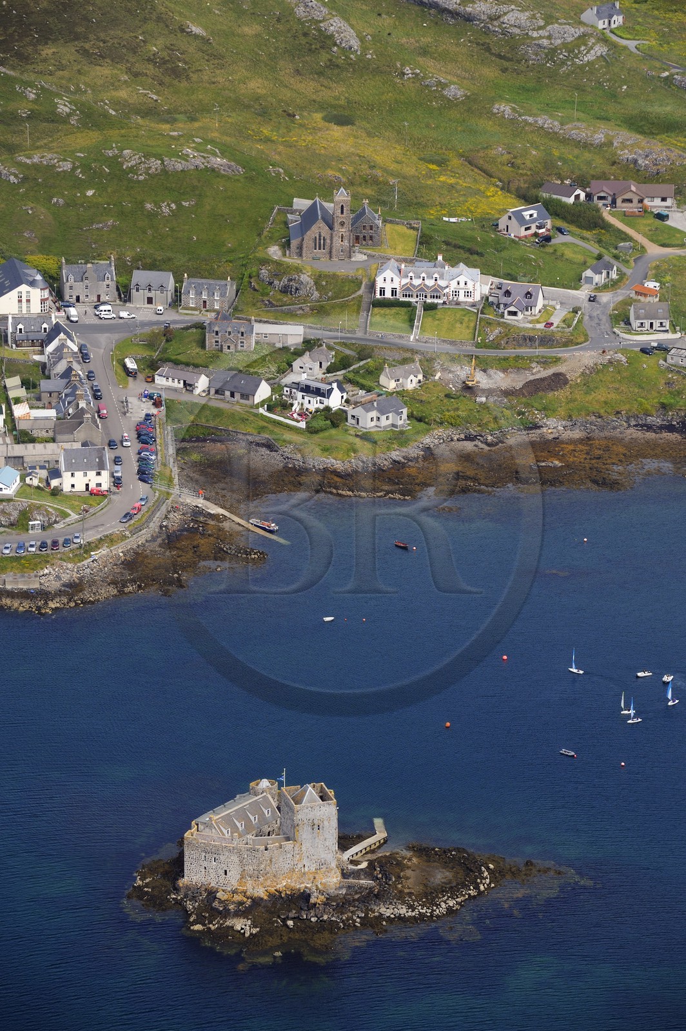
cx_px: 343
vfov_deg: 13.3
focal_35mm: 155
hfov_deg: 8.8
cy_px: 516
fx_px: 4438
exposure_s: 1/800
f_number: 5.6
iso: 200
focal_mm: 155
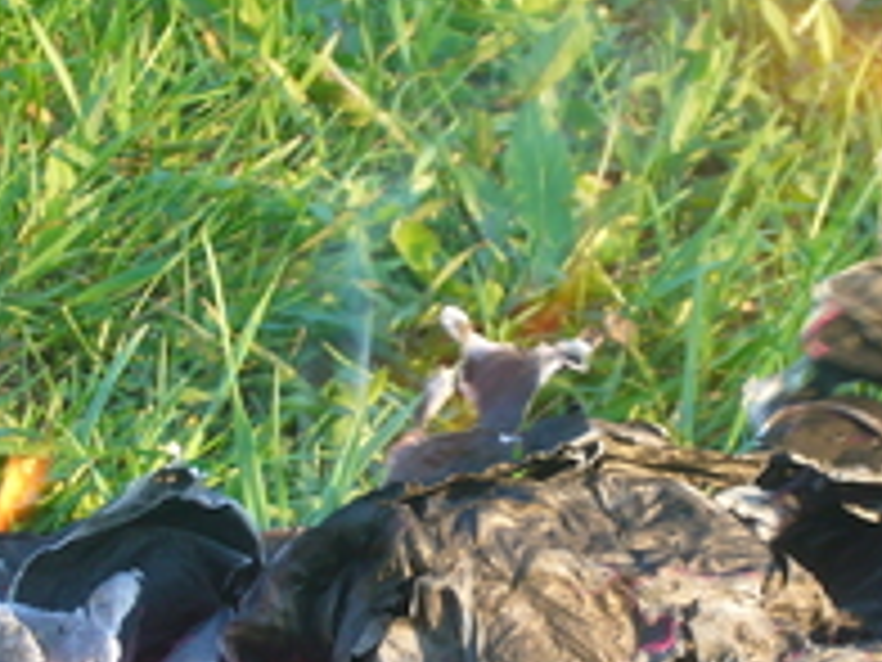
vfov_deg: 6.3
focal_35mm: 234
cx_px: 518
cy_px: 464
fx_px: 5962
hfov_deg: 8.5
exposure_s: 1/30
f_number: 5.6
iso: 80
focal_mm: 16.8
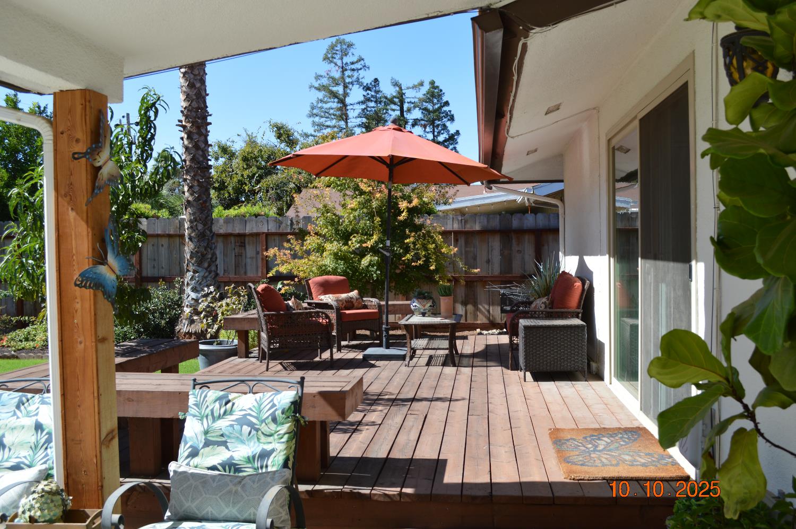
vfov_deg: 39.9
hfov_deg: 57.3
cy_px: 264
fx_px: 729
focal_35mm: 33
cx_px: 398
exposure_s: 1/200
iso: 100
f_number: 7.1
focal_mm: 22
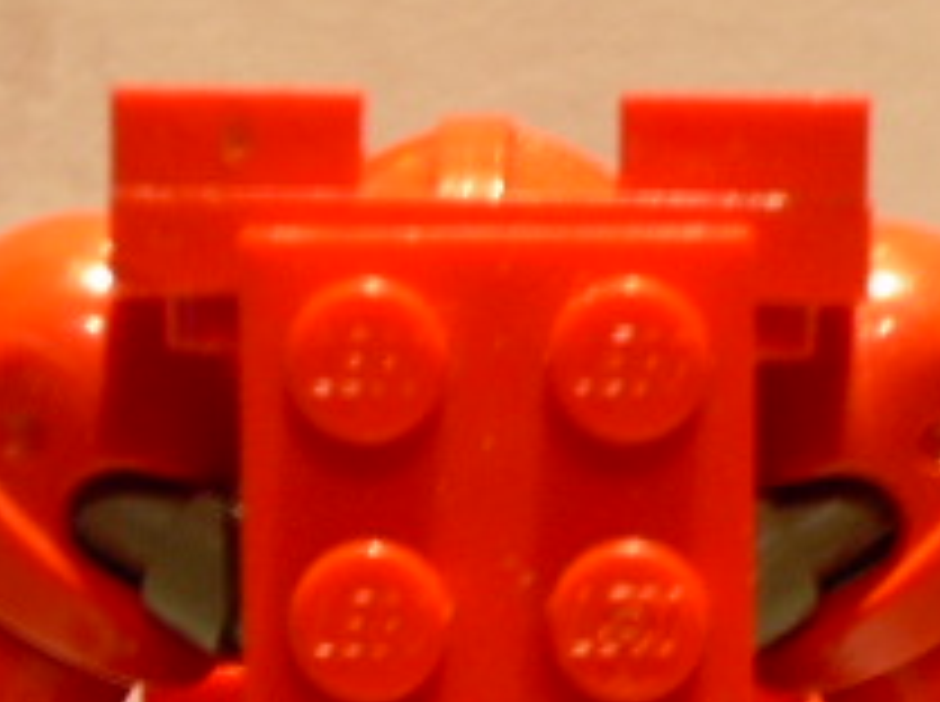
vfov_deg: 6.5
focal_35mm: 224
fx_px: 6072
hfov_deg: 8.9
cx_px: 423
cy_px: 1026
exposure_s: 1/2
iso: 154
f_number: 3.8
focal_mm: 12.5
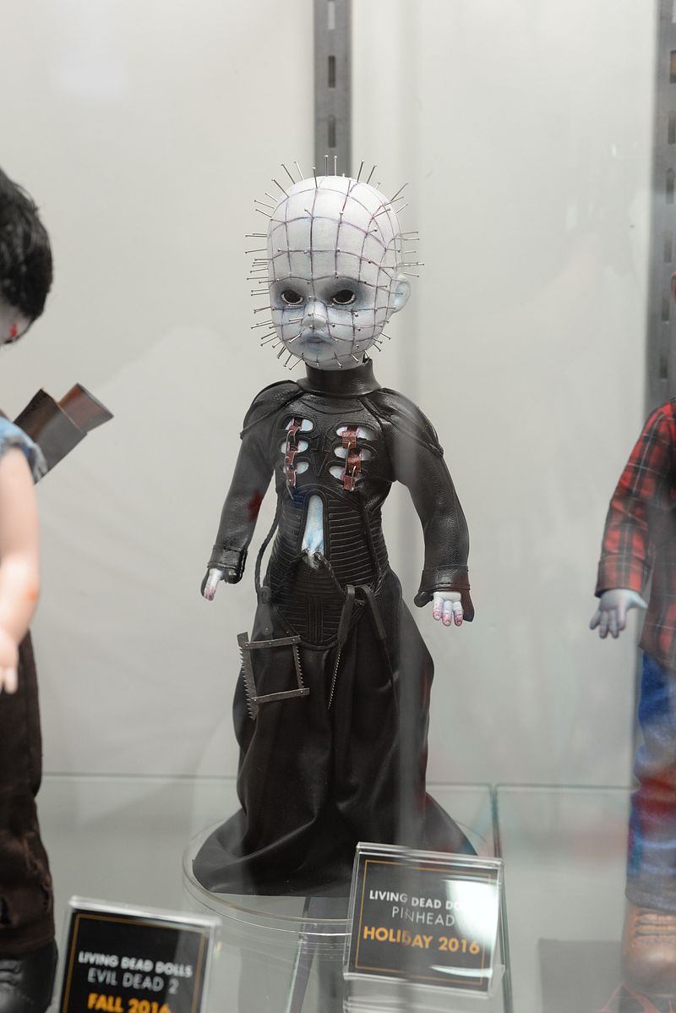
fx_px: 1407
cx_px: 338
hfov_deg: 27.0
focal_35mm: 50
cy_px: 506
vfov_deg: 39.6
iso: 1600
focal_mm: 50
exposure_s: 1/125
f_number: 5
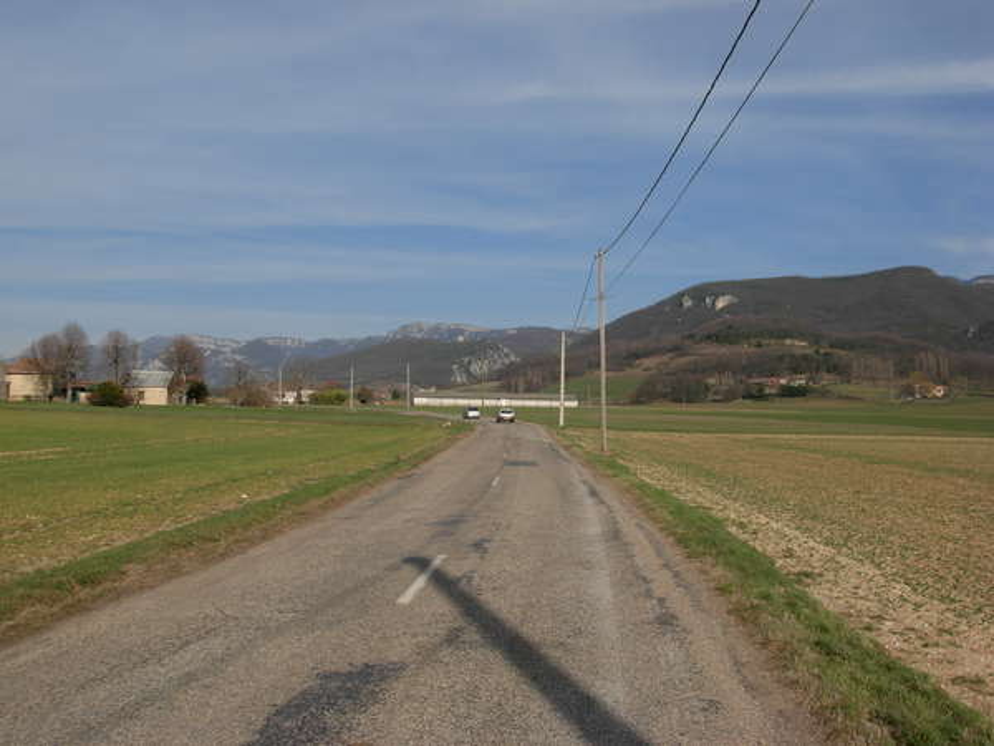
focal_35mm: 38
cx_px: 497
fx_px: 1091
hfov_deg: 49.0
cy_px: 373
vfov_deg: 37.7
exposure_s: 1/939
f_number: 4.9
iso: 79
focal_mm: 6.3
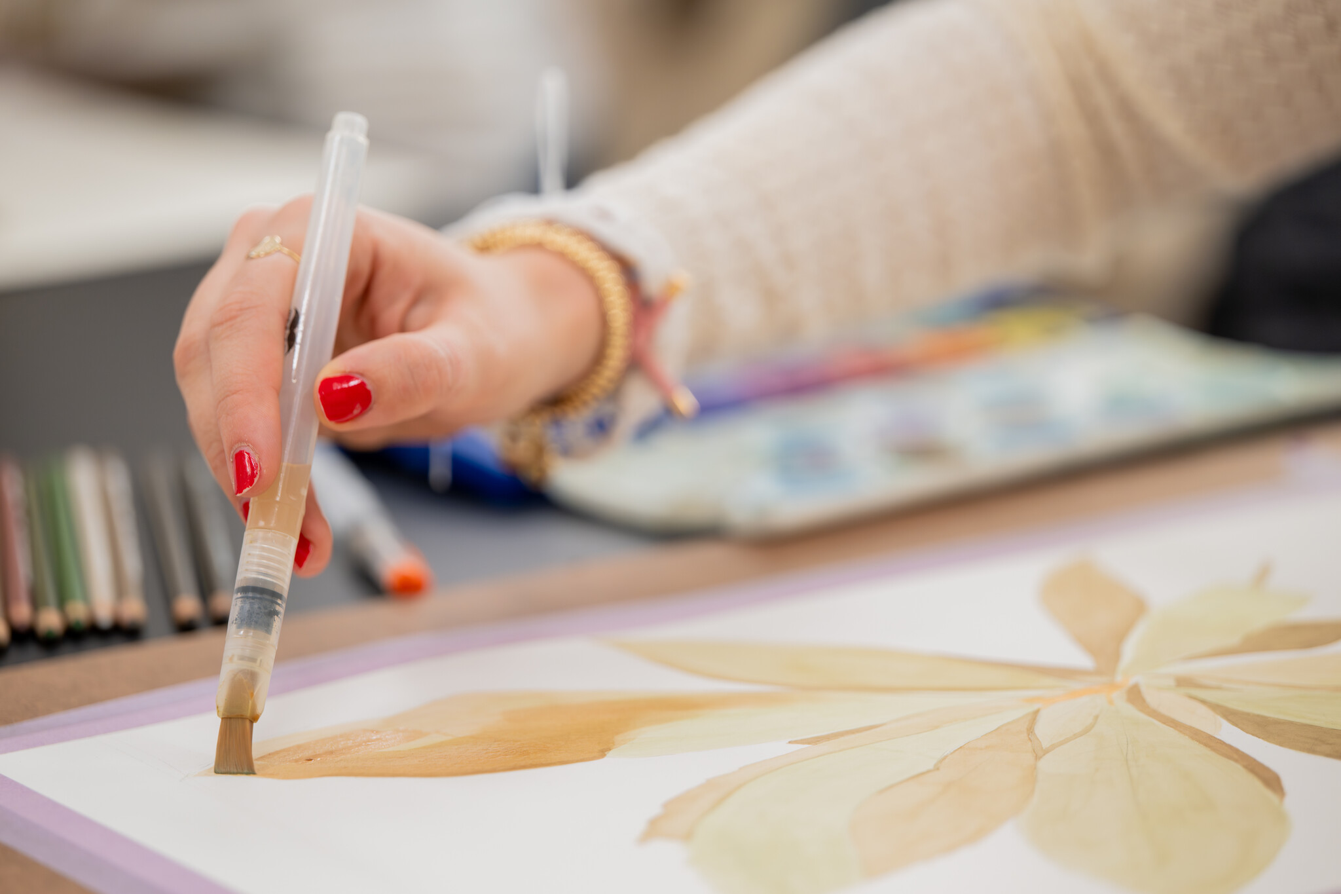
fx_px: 5400
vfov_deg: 9.5
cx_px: 670
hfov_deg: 14.2
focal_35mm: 145
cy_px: 447
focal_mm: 145
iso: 250
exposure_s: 1/125
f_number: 2.8
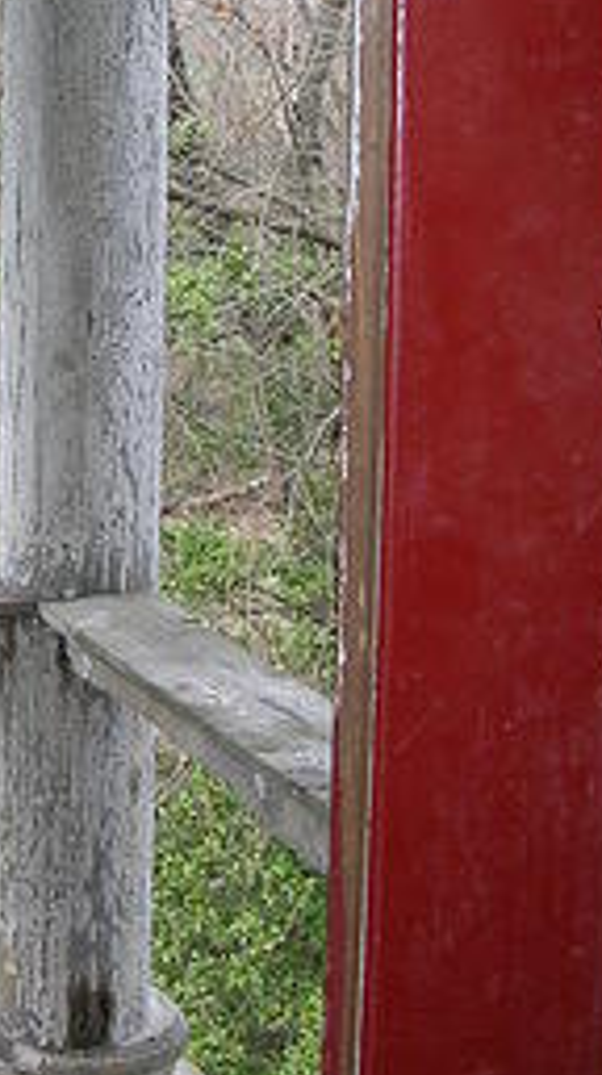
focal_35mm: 76
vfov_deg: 27.5
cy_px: 272
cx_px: -109
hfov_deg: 15.3
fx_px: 2163
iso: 50
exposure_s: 1/106
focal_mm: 5.8
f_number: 4.4
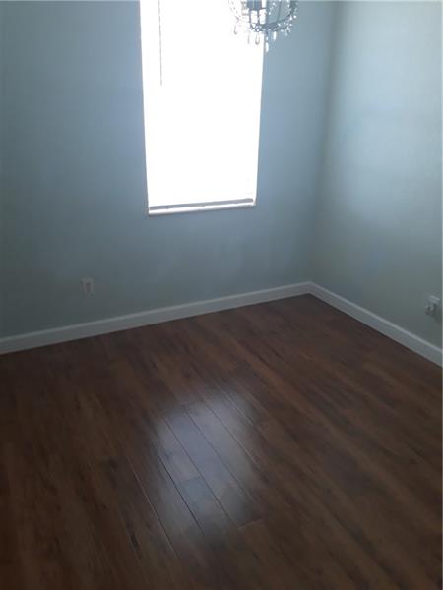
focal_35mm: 28
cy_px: 295
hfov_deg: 49.7
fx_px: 478
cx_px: 222
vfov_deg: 63.4
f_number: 1.7
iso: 160
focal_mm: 3.7
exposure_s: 1/40
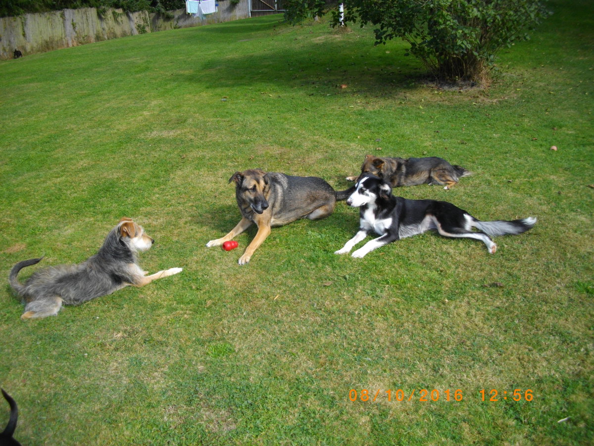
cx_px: 297
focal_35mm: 31
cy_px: 223
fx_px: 532
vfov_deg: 45.4
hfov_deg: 58.4
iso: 100
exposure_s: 1/640
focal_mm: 5.7
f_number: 2.9
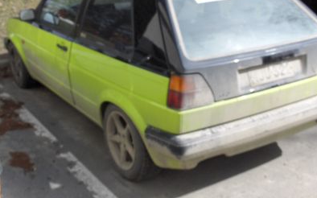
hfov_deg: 47.2
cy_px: 88
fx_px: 363
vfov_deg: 30.5
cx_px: 160
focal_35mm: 42
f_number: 4
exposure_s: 1/392
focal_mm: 8.1
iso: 50
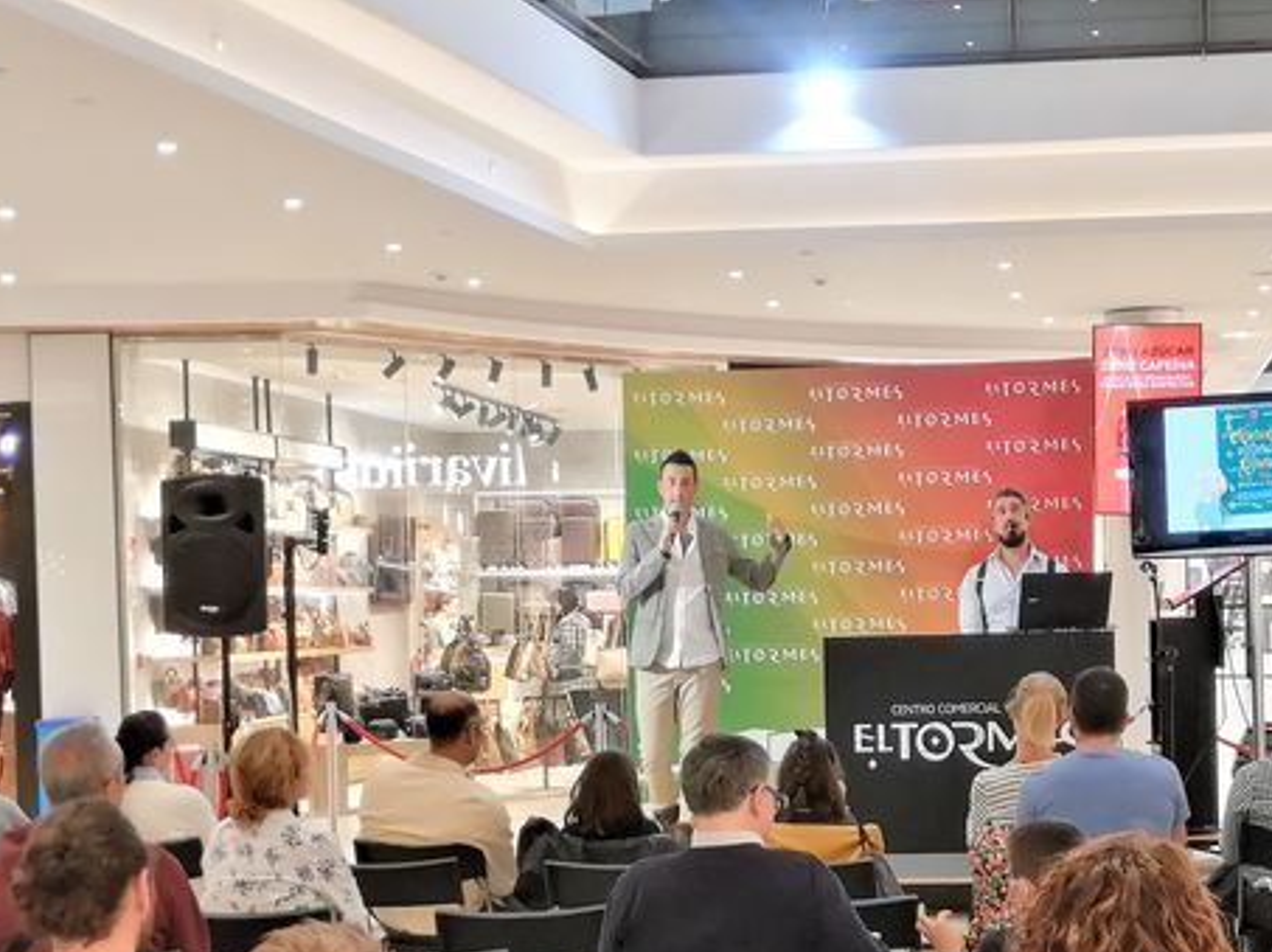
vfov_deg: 19.2
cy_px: 705
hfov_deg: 25.6
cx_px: 828
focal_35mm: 76
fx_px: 2790
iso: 160
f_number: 1.8
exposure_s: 1/50
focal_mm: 3.96
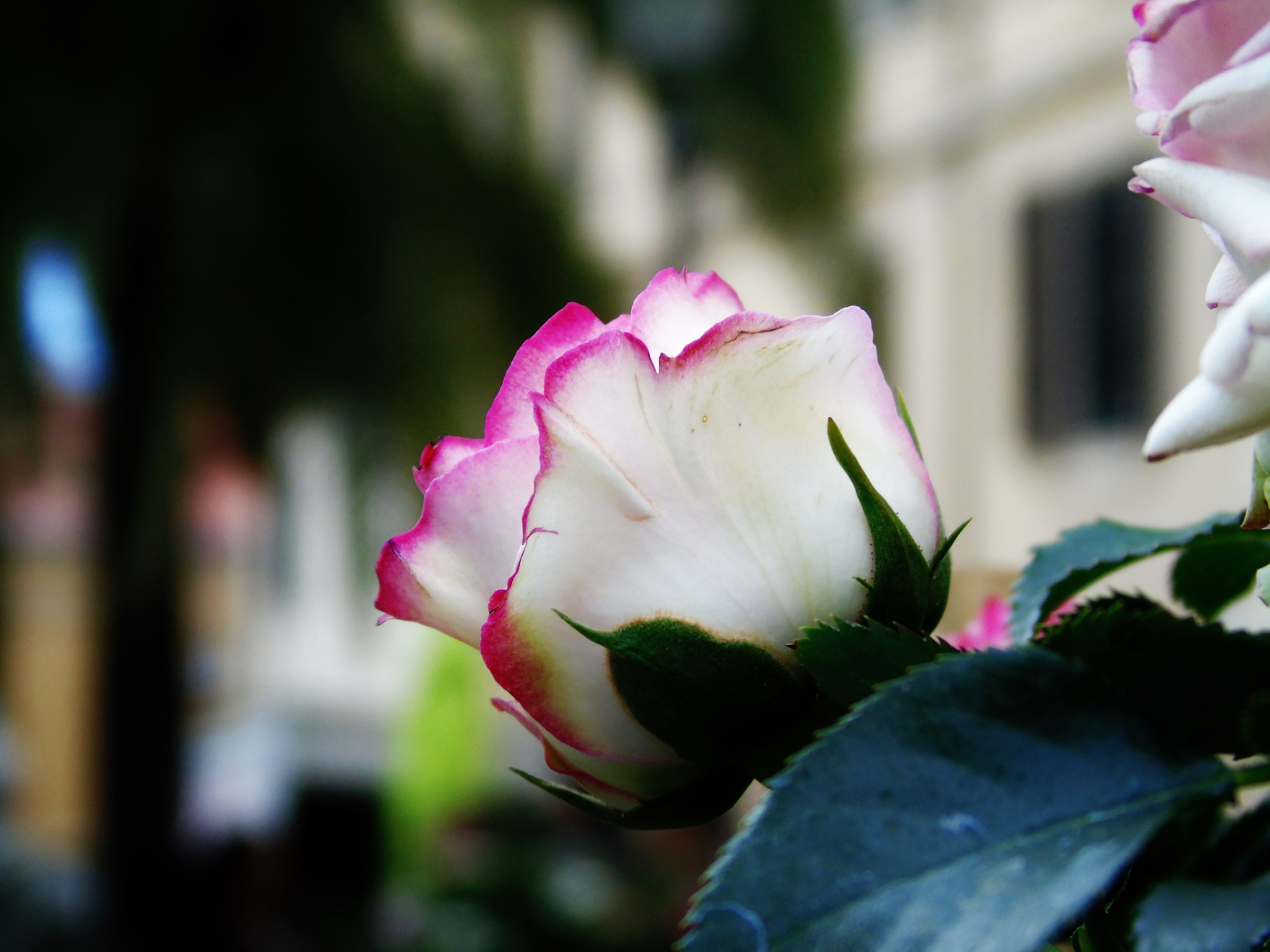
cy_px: 476
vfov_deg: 13.7
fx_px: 3962
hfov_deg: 18.2
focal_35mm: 108
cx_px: 635
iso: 200
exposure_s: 1/125
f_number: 4.4
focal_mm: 19
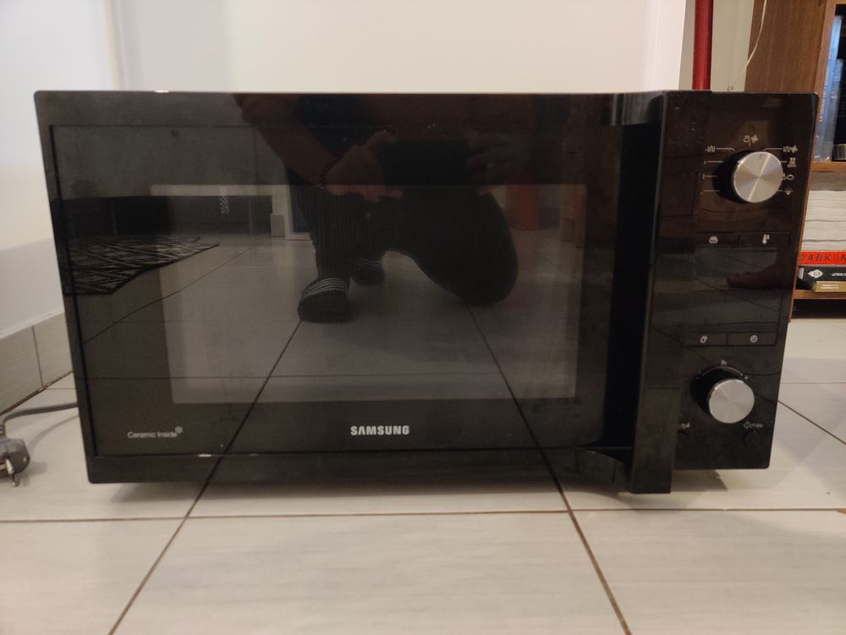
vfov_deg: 51.4
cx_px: 423
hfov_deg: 65.3
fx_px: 660
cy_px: 318
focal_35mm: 27
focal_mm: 4.75
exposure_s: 1/17
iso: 1600
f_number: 1.65
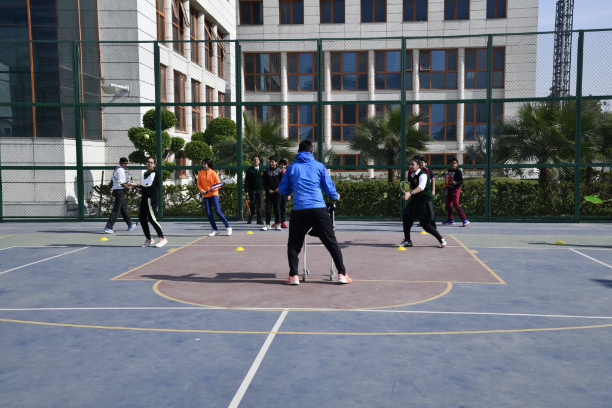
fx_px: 680
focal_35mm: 40
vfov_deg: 33.4
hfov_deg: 48.5
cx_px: 306
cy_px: 204
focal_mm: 40
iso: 200
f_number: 11
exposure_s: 1/400
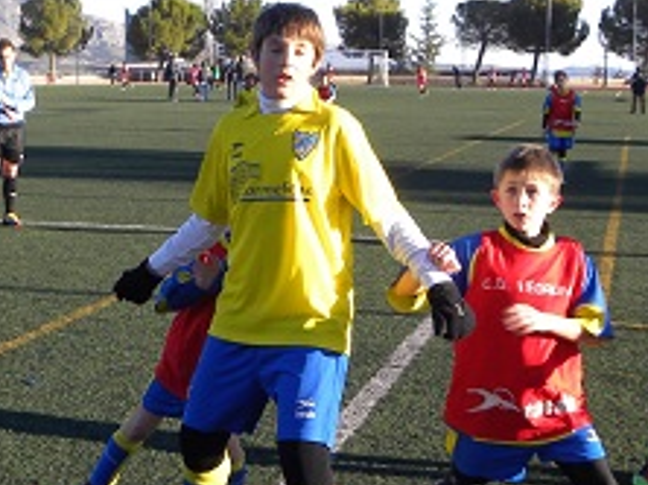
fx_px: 1346
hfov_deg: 26.9
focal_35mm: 72
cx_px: 223
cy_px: 215
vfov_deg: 20.4
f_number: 4.5
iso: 64
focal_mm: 4.6
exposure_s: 1/168
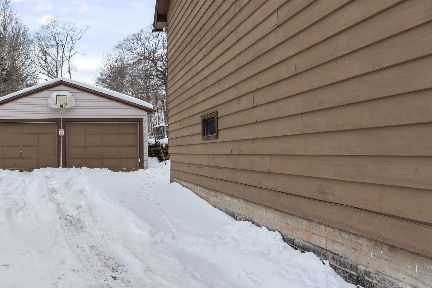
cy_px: 131
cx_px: 103
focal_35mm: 27
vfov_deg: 47.9
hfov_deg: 63.1
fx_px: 324
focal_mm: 16
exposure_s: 1/200
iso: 400
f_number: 8
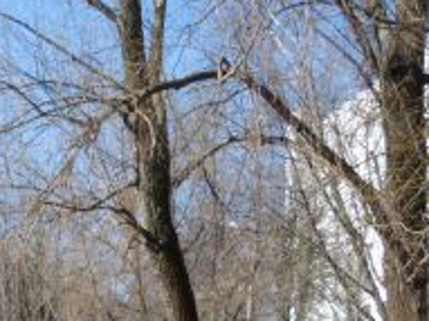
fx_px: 892
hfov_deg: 24.9
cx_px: -56
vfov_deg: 18.5
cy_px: 452
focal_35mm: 72
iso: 100
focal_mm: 4.5
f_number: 4
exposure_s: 1/500
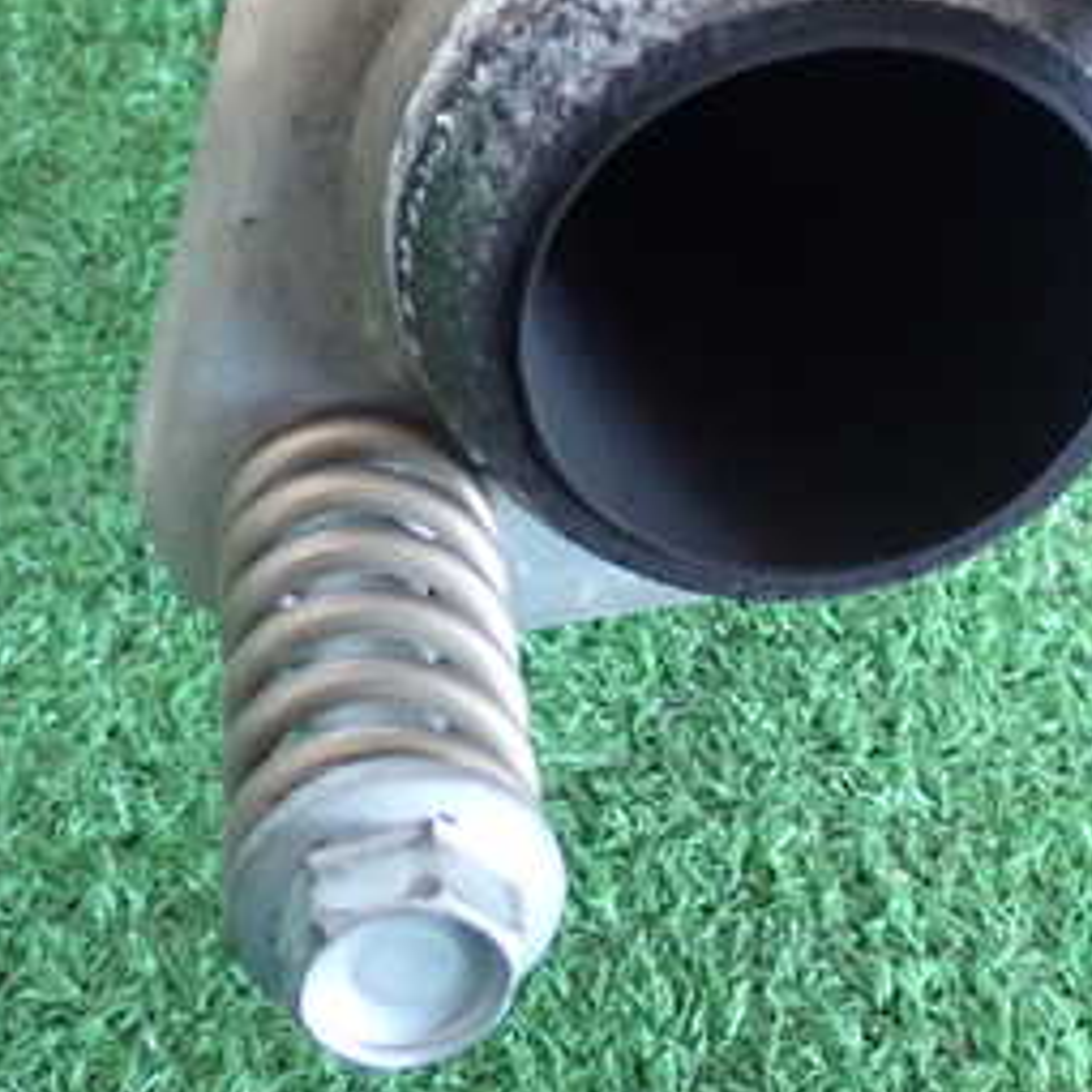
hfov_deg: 21.7
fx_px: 2820
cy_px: 325
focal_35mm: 79
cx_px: 822
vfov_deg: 21.8
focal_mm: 6.83
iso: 800
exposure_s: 1/30
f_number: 2.7
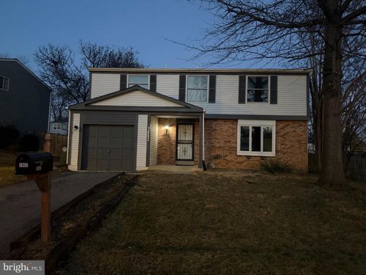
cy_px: 138
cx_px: 183
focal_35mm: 24
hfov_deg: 71.6
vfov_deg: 56.8
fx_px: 254
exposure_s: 1/30
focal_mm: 6.76
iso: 1600
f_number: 1.78
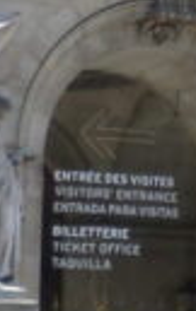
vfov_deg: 9.7
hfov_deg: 5.9
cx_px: 523
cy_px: -123
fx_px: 1789
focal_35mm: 210
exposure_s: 1/750
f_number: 2.5
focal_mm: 4.5
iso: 80
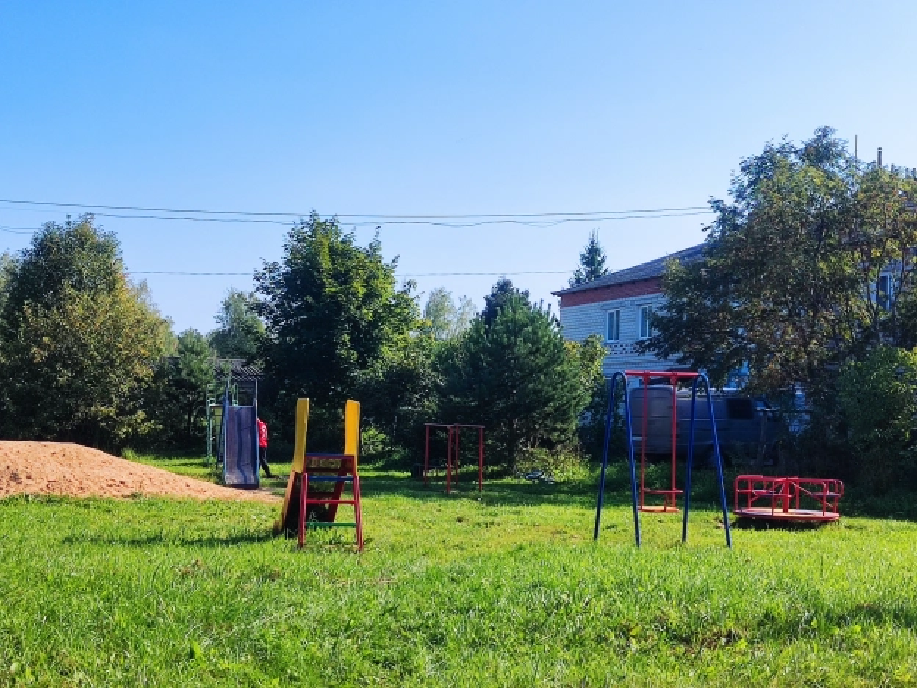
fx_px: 1351
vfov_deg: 28.6
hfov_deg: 37.5
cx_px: 458
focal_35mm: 51
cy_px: 344
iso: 50
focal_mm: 4.71
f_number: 1.79
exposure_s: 1/1406
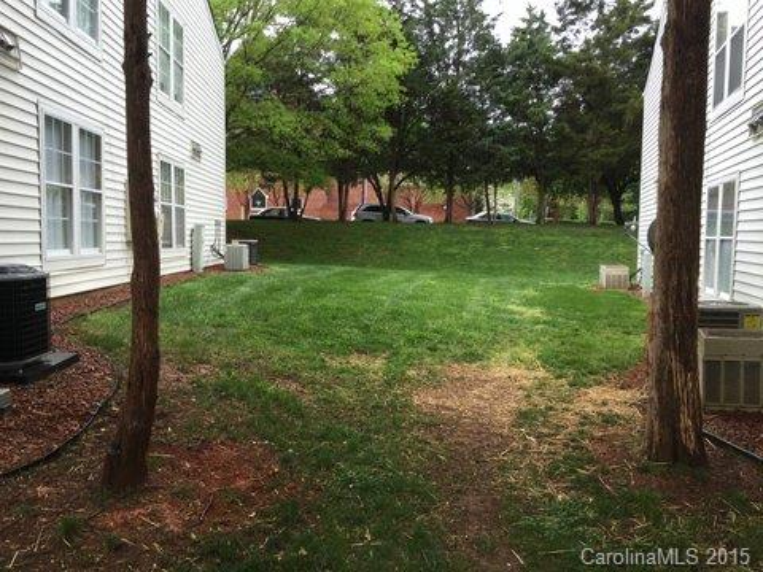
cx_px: 382
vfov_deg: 48.2
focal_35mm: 29
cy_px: 286
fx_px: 639
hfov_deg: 61.7
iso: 40
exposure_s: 1/120
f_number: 2.2
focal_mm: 4.15
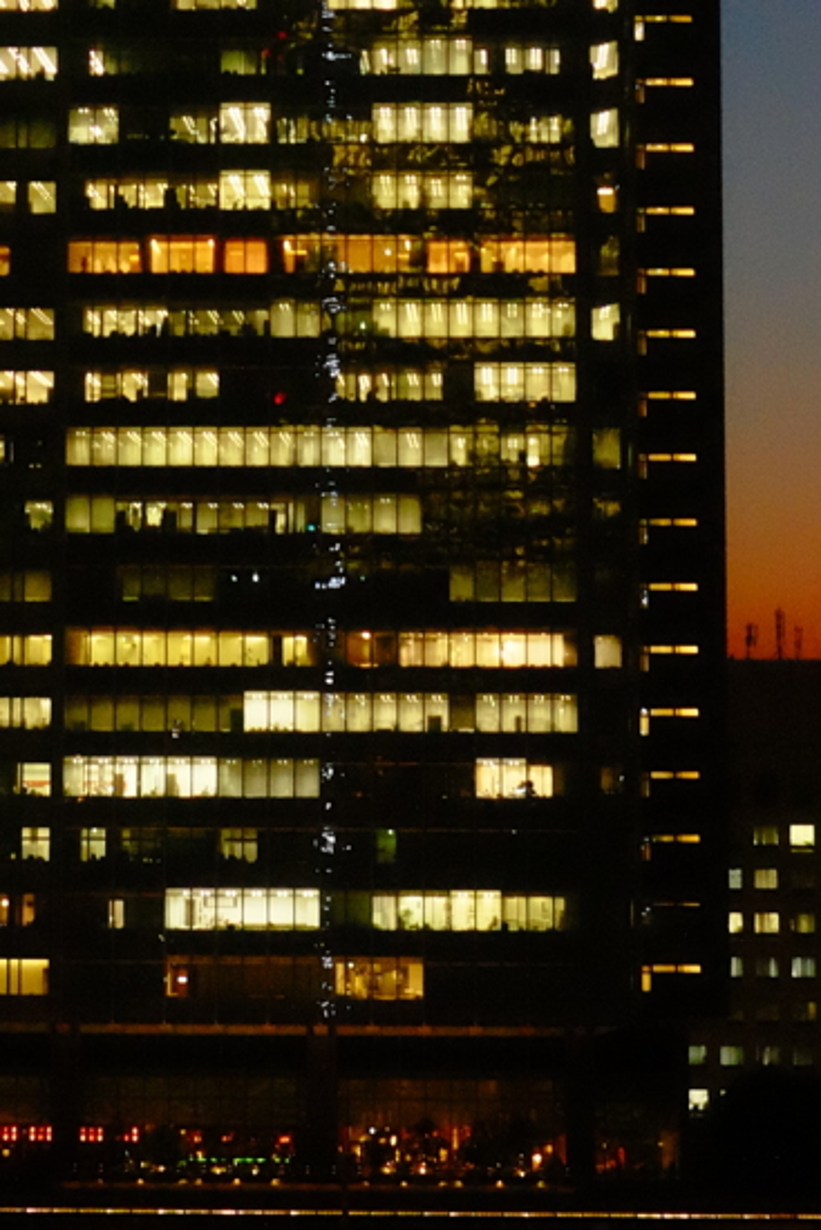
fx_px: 5059
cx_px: 239
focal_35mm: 148
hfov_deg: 9.3
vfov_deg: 13.6
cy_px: -92
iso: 6400
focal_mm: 35
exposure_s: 1/120
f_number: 2.5
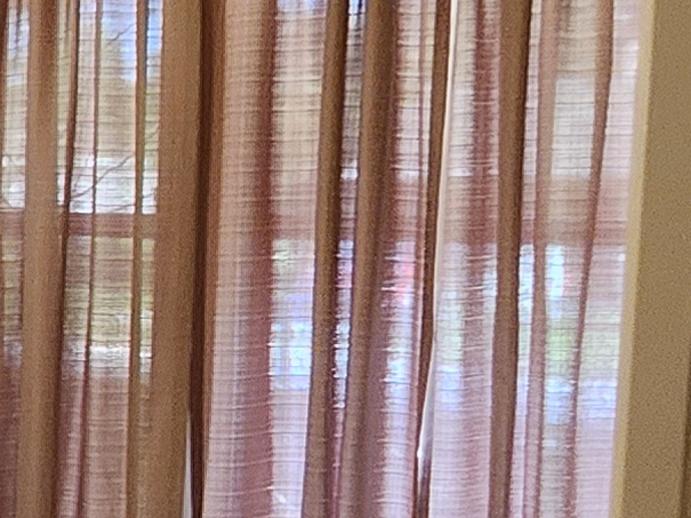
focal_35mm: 86
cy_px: 341
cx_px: -403
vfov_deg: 17.1
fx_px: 1716
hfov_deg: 19.3
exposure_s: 1/40
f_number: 2.2
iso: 320
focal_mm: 1.7
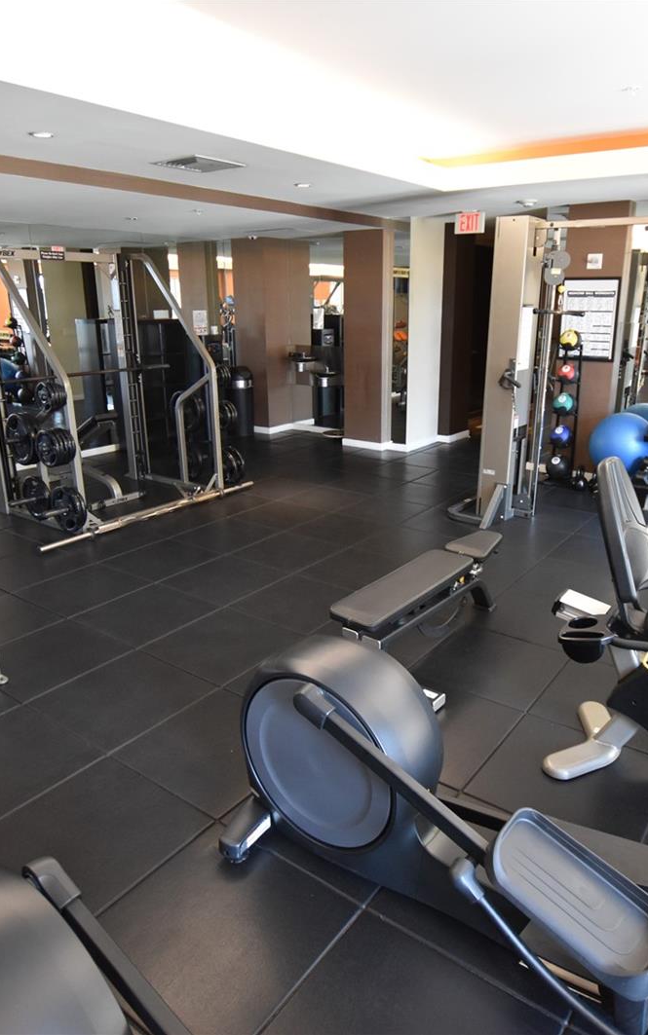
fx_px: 649
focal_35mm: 23
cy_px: 517
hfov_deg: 52.9
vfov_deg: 77.1
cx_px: 356
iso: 1250
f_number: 3.5
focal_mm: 10
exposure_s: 1/60
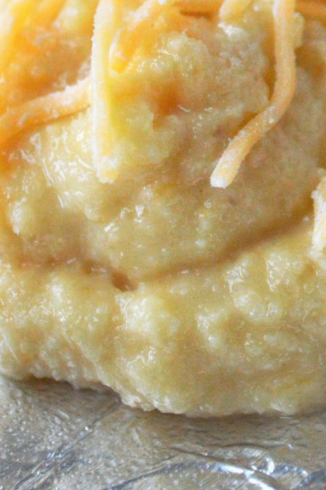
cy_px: 61
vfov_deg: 12.2
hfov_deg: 8.2
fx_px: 2270
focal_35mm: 167
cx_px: 288
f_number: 5.3
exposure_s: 1/500
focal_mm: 42
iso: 1100
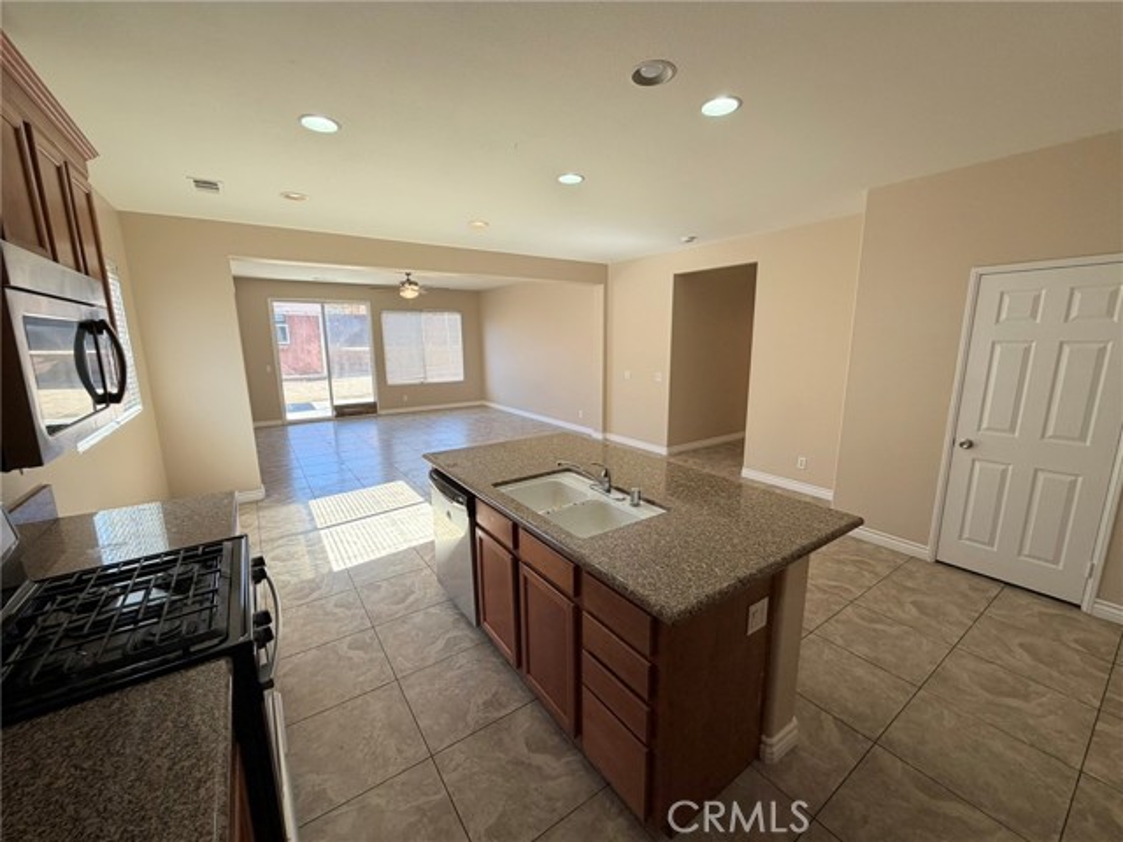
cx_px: 562
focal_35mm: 14
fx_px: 454
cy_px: 421
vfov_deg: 85.7
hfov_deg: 102.1
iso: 80
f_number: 2.2
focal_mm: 2.22
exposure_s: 1/120
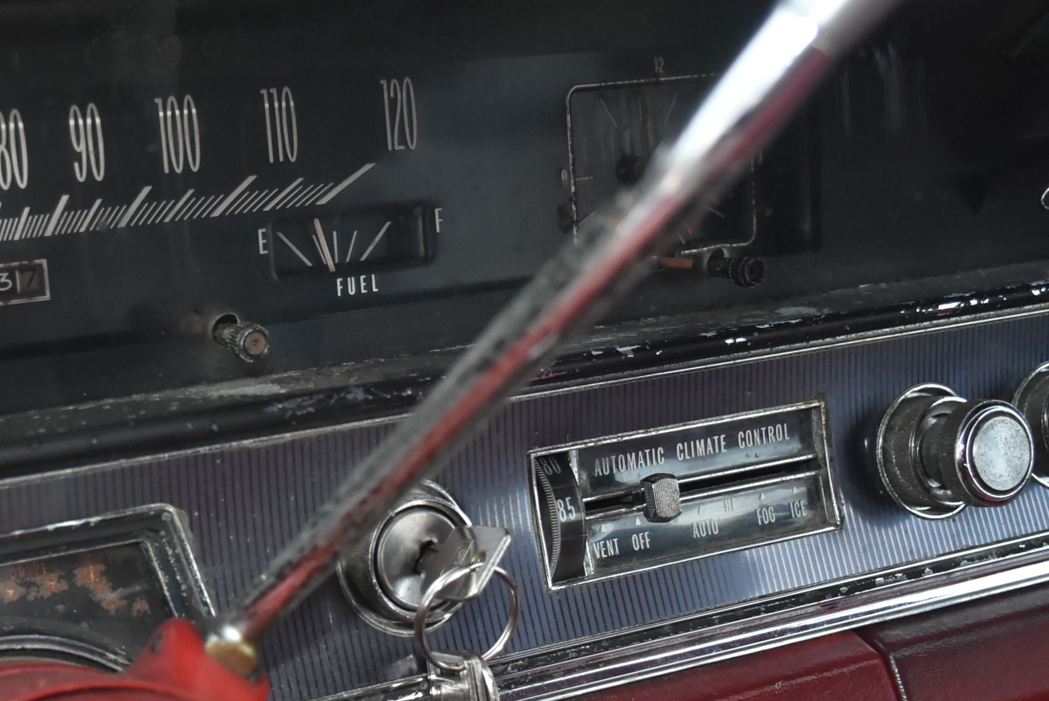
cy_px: 340
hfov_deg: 31.3
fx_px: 1837
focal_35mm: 63
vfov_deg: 21.6
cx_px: 272
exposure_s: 1/60
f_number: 3.8
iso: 2000
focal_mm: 24
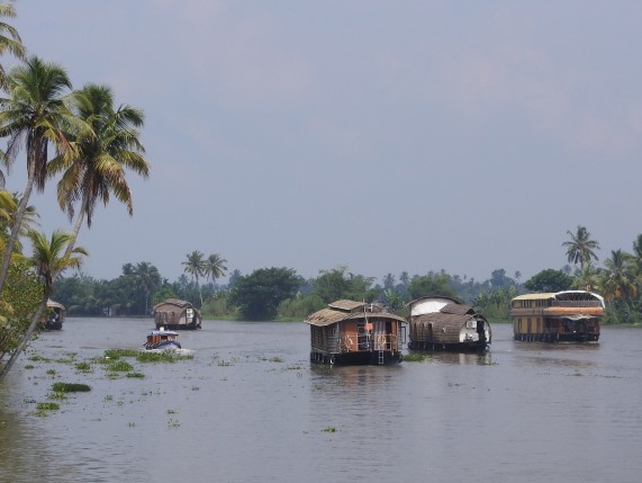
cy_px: 227
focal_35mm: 175
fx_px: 3248
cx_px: 226
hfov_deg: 11.3
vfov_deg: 8.5
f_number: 5
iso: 100
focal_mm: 22.4
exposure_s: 1/800
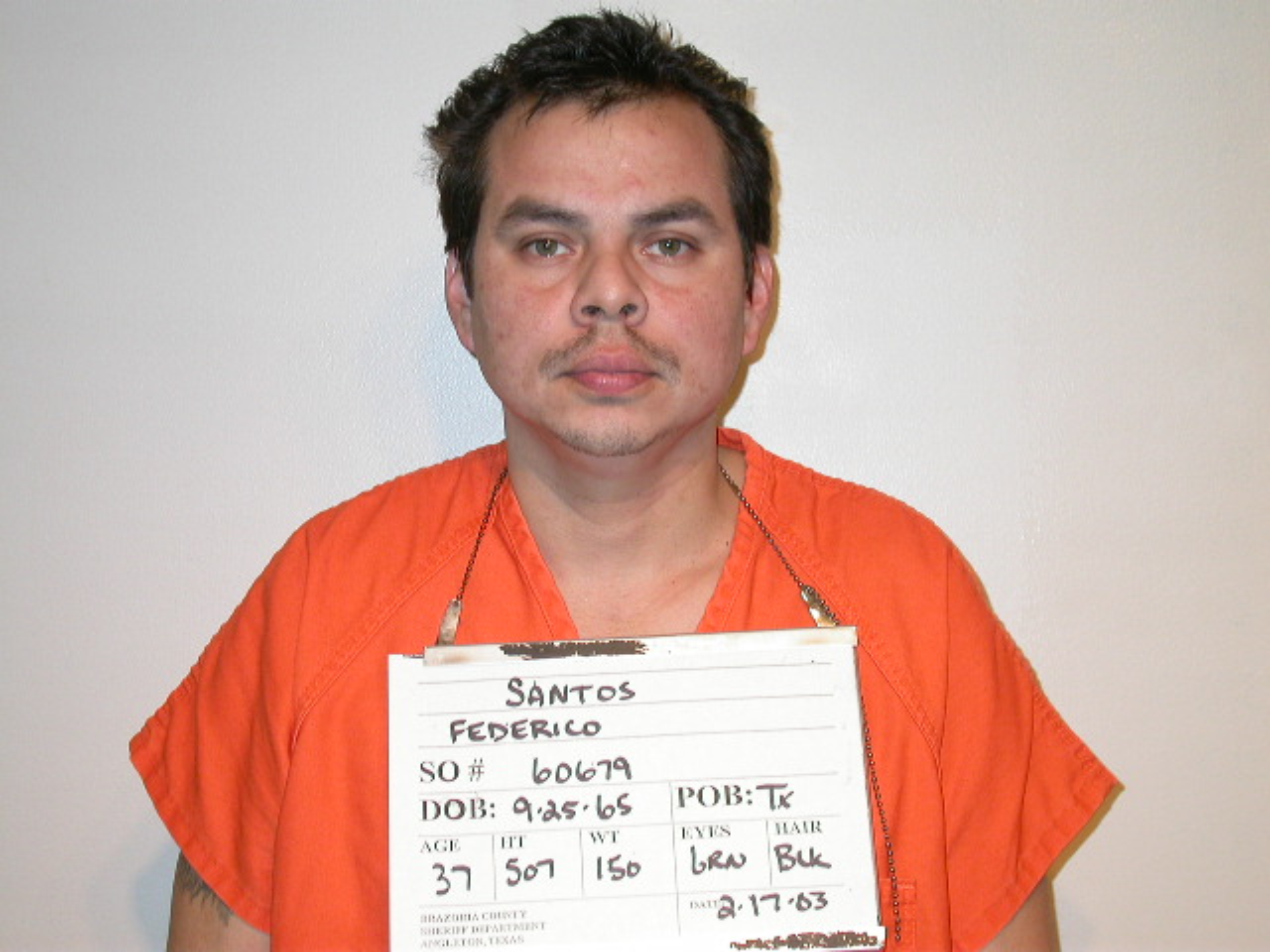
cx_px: 635
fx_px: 2311
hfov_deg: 30.7
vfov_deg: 23.3
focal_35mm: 63
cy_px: 476
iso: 100
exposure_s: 1/60.3
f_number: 3.1
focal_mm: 13.1
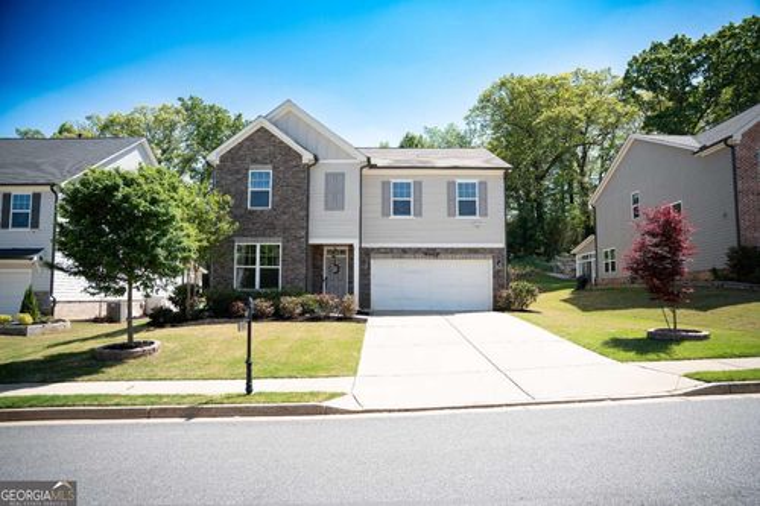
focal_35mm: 24
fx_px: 506
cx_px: 380
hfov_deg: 73.8
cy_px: 253
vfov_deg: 53.1
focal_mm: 24
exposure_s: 1/1000
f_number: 2.8
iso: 100
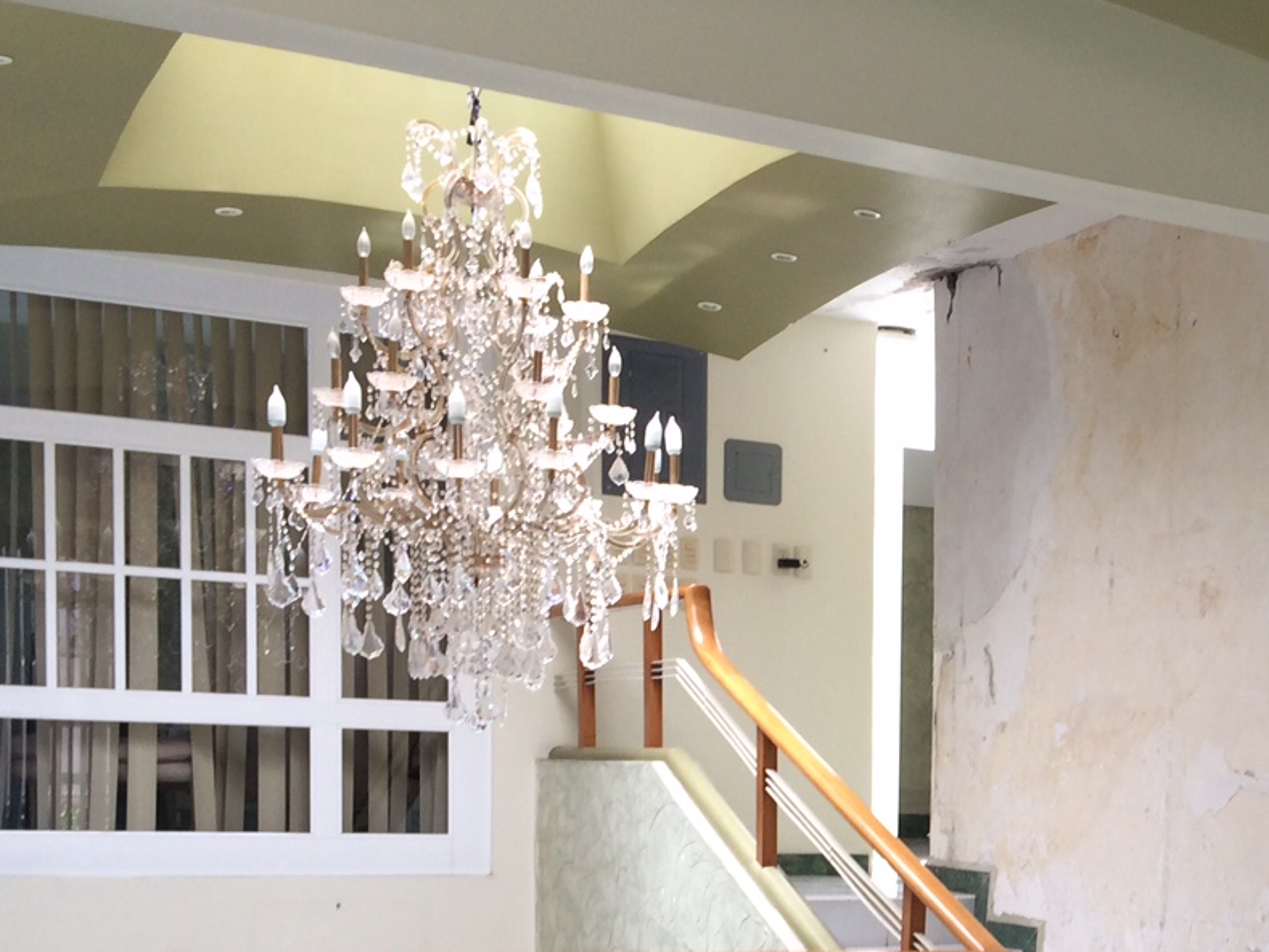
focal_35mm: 60
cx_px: 1163
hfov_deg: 30.6
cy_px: 931
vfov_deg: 23.5
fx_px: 2200
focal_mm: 4.15
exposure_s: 1/120
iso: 50
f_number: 2.2
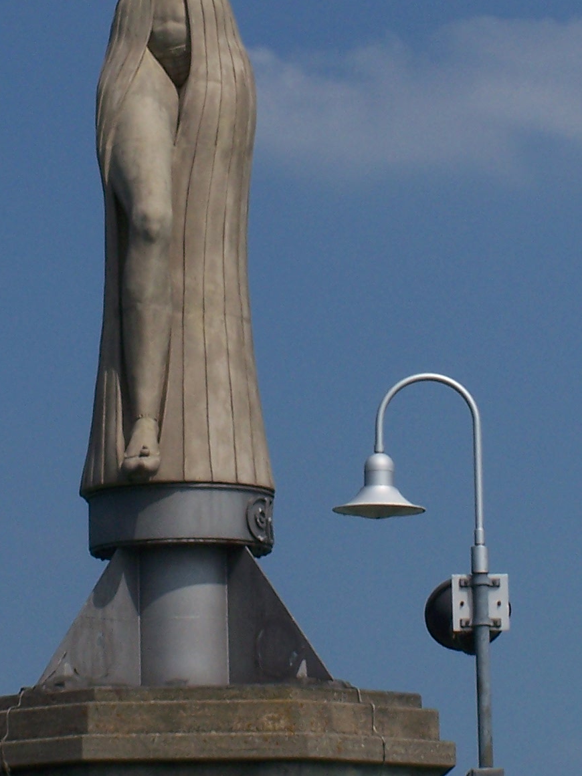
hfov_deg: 8.1
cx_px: 161
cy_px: 35
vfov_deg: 10.8
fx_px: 4082
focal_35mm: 182
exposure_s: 1/800
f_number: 6.3
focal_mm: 13.7
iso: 80
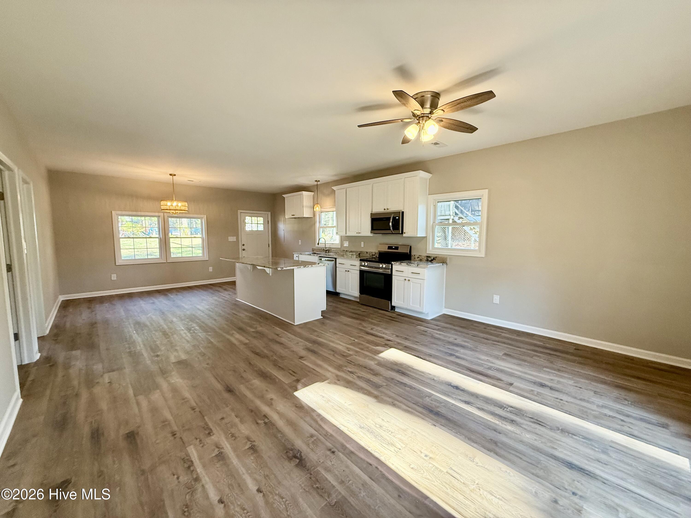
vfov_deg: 85.7
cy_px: 259
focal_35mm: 14
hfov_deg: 102.1
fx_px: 279
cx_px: 346
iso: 200
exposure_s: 1/120
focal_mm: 2.22
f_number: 2.2
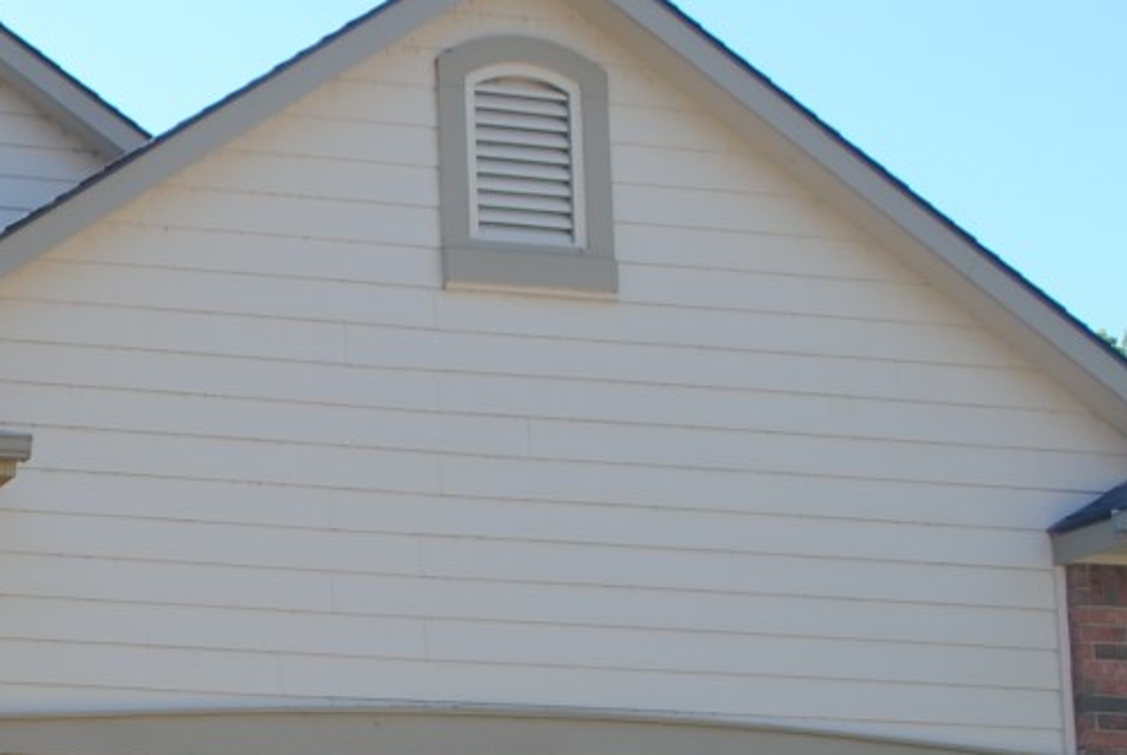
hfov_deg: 18.0
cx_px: -289
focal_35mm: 107
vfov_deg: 12.7
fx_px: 3355
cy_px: 735
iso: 100
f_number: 7.1
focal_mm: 22
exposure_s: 1/200
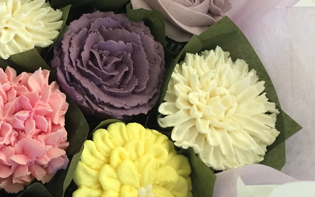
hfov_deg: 30.8
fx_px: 532
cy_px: 76
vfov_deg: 20.9
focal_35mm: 62
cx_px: 6
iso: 125
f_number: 2.2
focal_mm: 4.15
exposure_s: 1/30
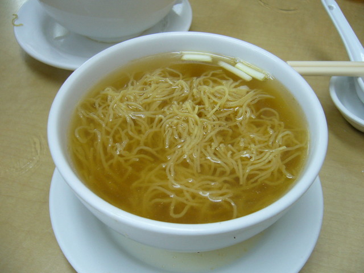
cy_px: 136
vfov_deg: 40.7
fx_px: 368
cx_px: 182
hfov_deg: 52.6
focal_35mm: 35
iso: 100
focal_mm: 5.8
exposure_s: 1/20
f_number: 2.8
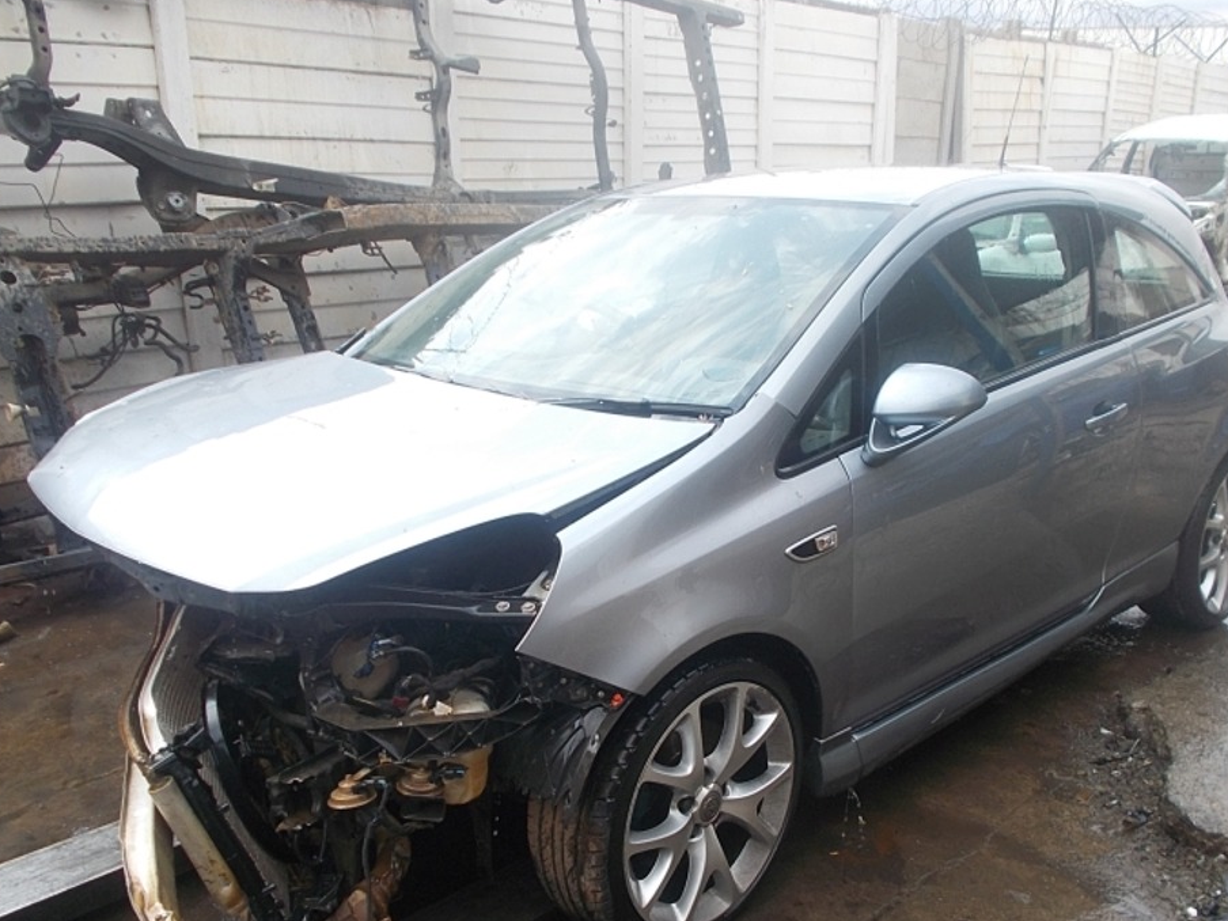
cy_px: 567
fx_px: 1242
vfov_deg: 40.5
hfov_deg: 52.6
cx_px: 654
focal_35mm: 35
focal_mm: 4.6
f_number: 3.2
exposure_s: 1/320
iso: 80
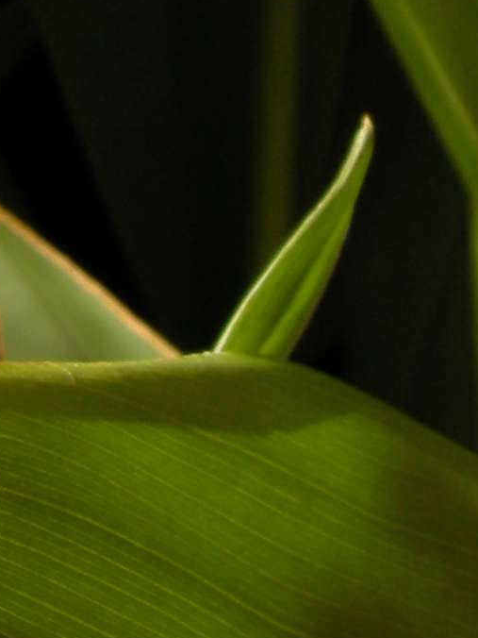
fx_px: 3811
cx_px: -169
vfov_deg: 8.5
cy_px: -1069
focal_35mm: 207
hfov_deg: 7.1
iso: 64
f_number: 4.3
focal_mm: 7.5
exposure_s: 1/147
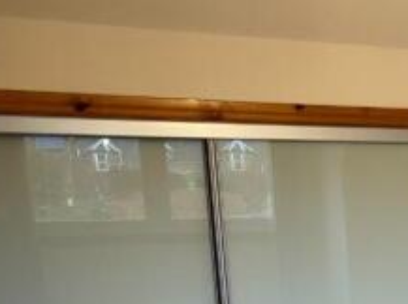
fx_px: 824
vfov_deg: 19.6
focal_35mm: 70
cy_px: 376
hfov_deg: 25.0
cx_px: 494
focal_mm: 4.25
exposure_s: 1/50
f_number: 1.8
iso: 125
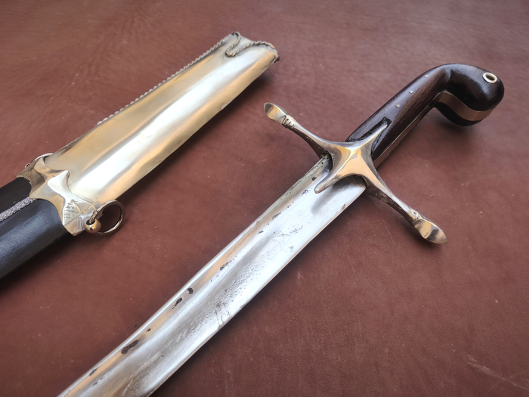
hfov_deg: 73.9
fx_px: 351
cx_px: 264
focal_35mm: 23
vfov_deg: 58.9
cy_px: 198
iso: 80
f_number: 1.7
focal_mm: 5.35
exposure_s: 1/408
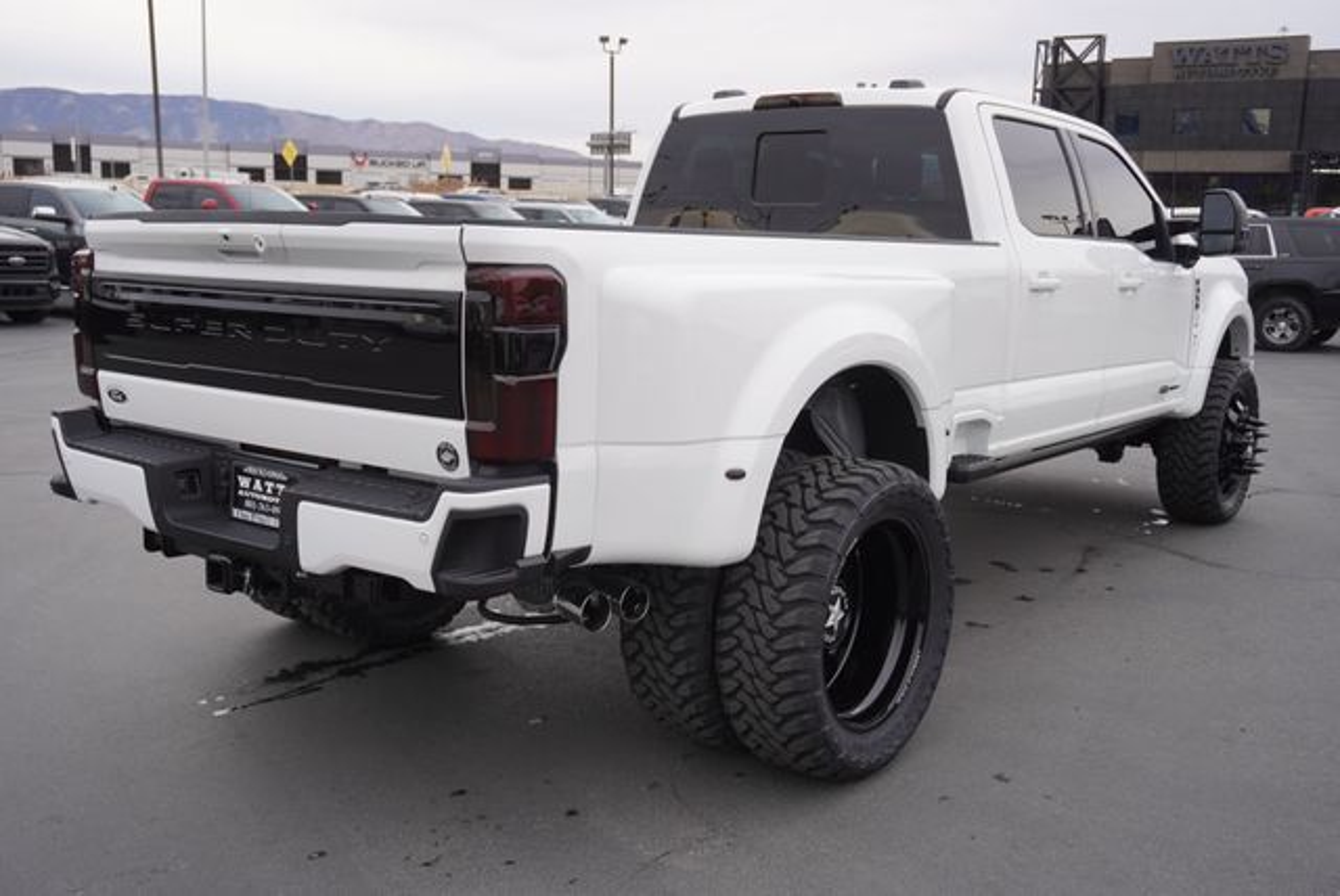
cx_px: 670
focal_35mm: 34
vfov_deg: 38.4
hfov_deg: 55.1
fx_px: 1285
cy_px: 448
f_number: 4.5
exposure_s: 1/80
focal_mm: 23
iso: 100
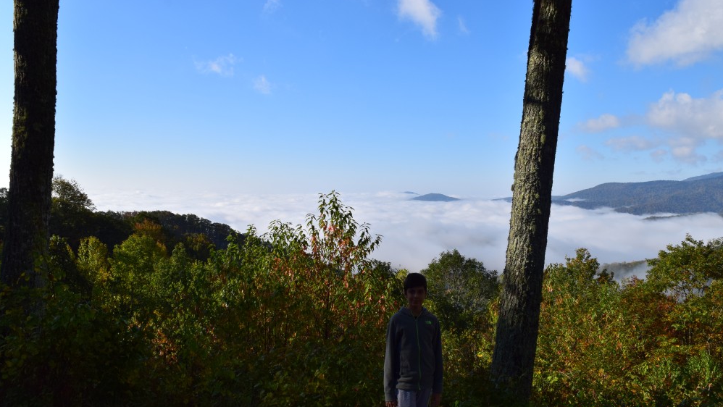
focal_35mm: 29
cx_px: 367
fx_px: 556
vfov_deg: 40.2
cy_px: 209
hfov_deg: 66.0
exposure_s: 1/500
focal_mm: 18
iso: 320
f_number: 11
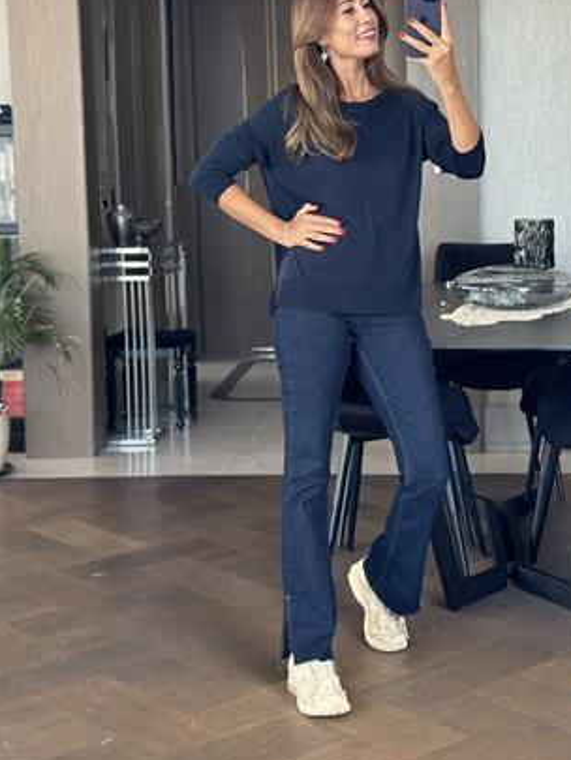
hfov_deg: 24.4
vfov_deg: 32.1
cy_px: 315
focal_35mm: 60
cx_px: 353
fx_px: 1319
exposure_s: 1/64
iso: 125
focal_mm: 6.86
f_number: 1.78
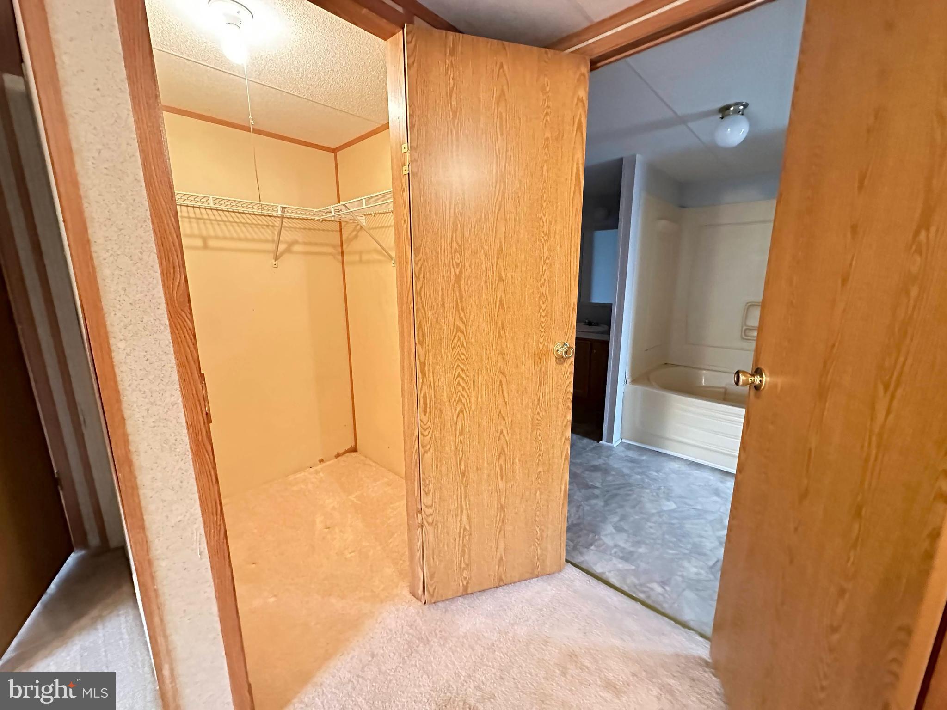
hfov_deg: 102.1
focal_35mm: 14
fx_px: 383
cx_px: 474
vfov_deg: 85.7
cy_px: 355
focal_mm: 2.22
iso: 1600
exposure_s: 1/30
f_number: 2.2
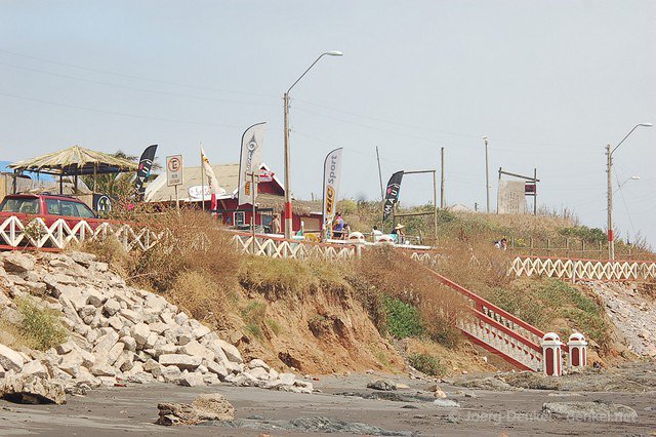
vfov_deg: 12.2
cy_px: 218
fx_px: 2049
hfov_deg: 18.2
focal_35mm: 112
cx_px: 328
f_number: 6.7
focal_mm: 75
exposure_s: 1/750
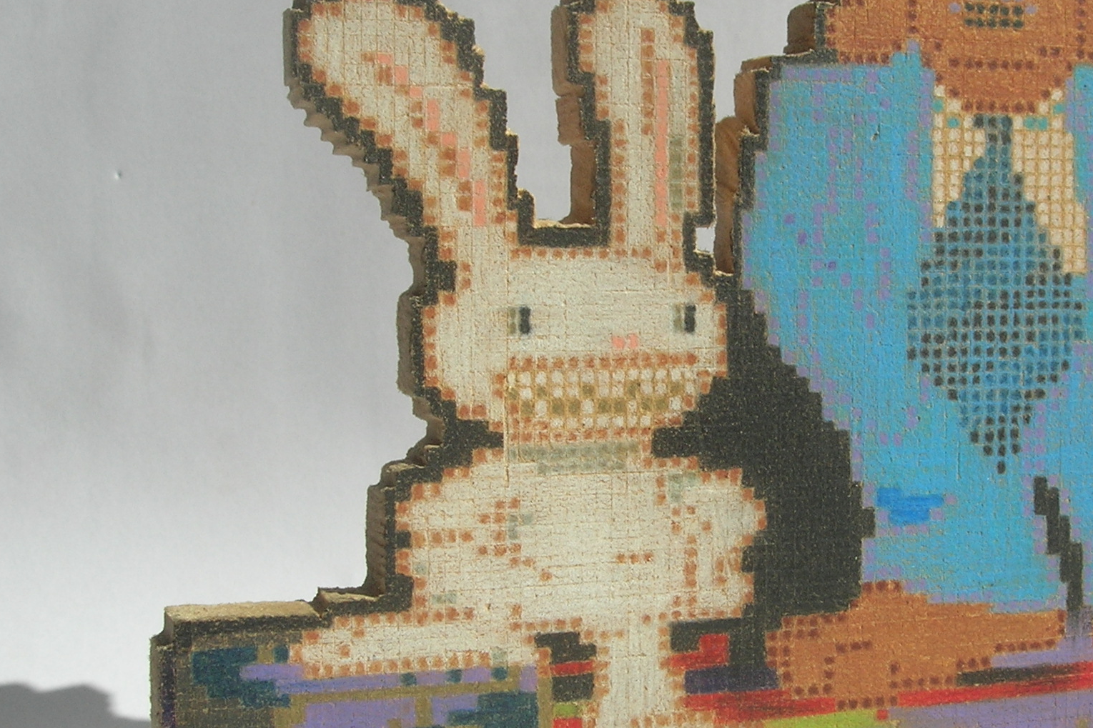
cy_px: 398
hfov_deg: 29.9
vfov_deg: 20.3
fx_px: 2034
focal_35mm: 67
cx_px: 733
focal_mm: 7.8
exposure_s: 1/954
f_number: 4.8
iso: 64
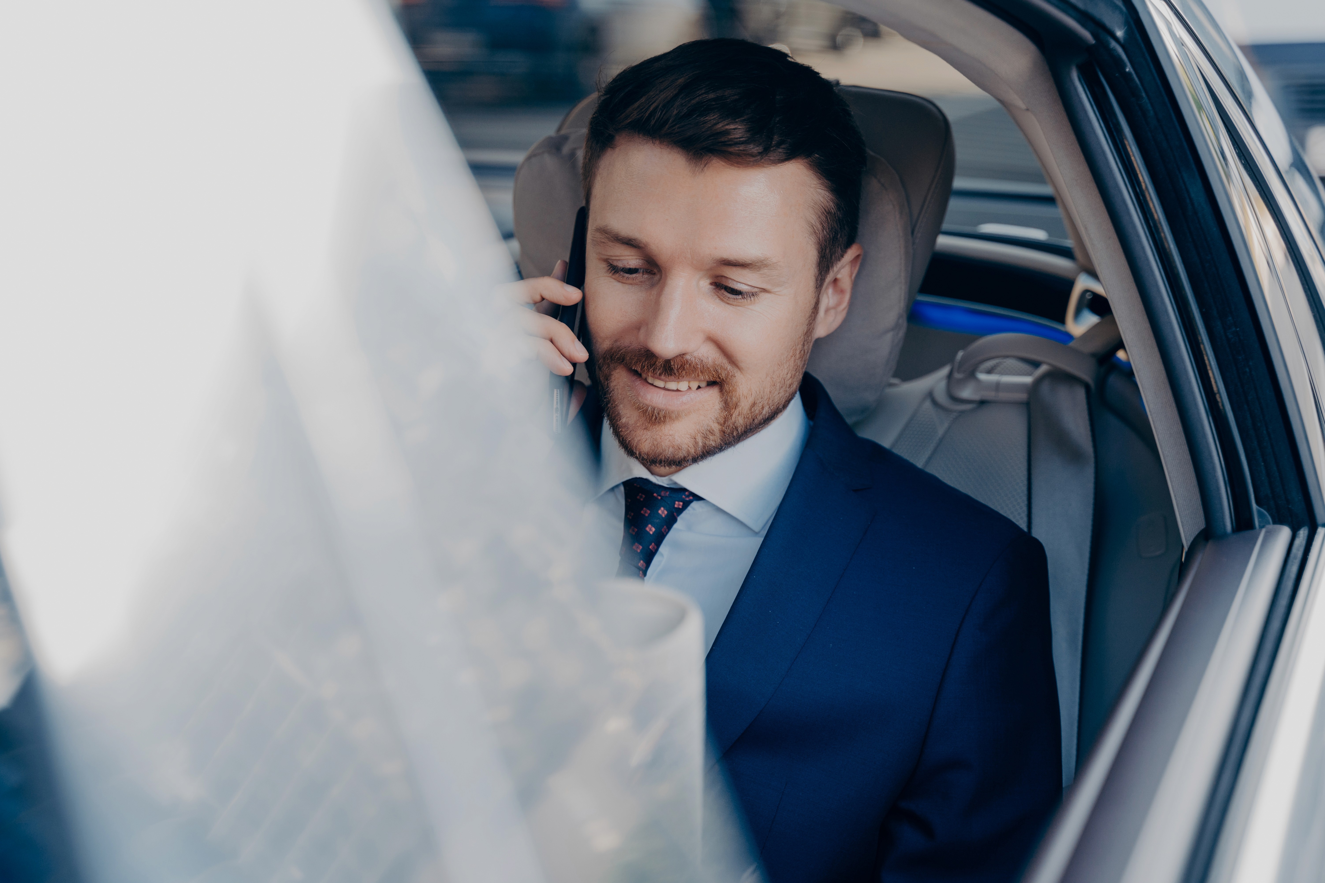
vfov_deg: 25.1
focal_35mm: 54
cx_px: 662
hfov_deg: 36.9
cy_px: 442
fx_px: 1987
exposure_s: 1/320
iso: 400
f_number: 2.8
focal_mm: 54
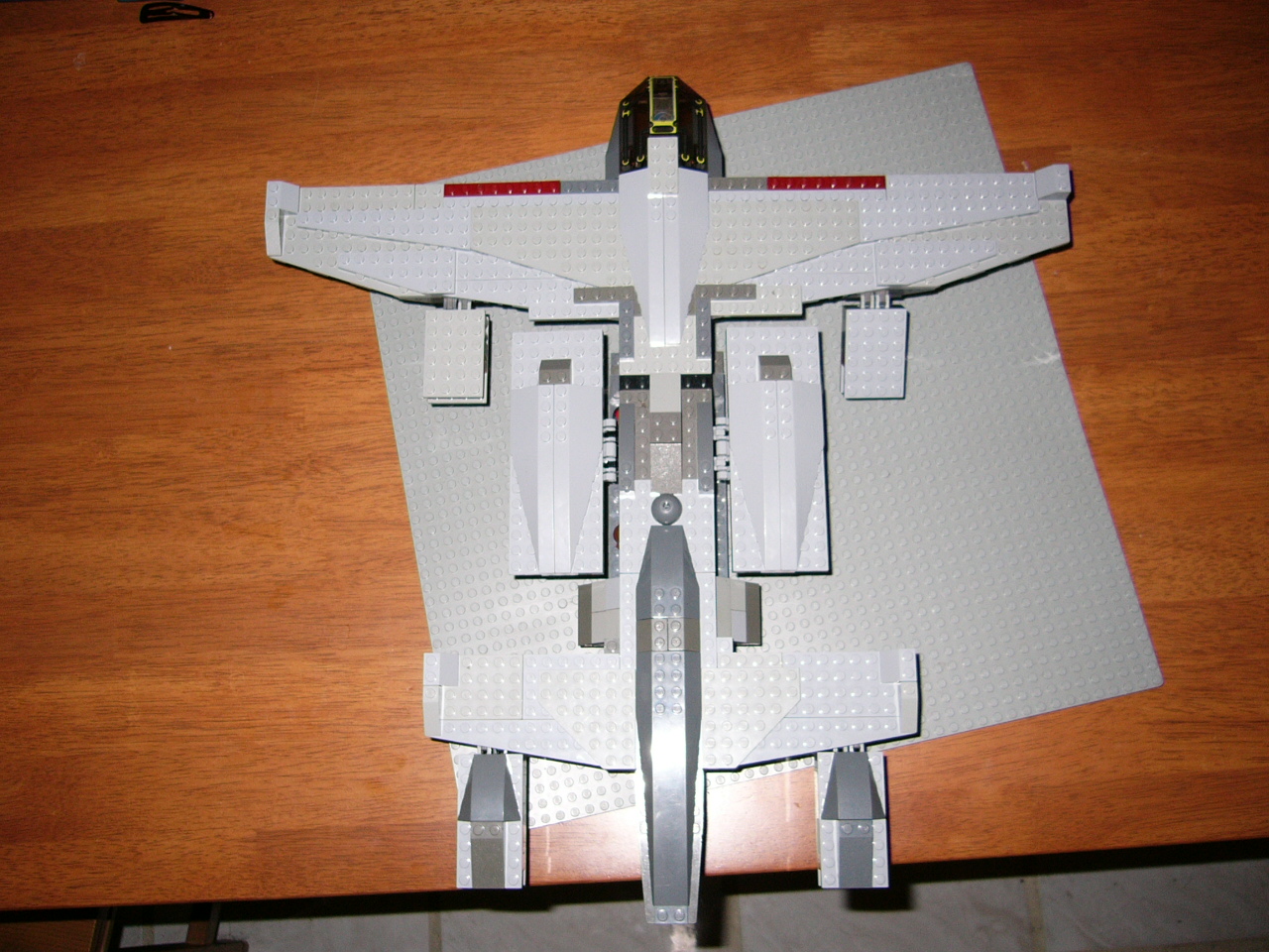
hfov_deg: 52.6
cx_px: 634
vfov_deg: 40.7
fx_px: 1283
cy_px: 476
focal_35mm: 35
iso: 100
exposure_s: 1/60
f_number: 2.8
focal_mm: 5.8
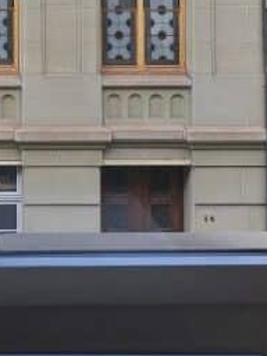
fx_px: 987
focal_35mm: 96
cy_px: -184
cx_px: -83
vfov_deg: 18.1
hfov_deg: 14.7
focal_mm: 5.23
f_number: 1.8
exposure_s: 1/350
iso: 50
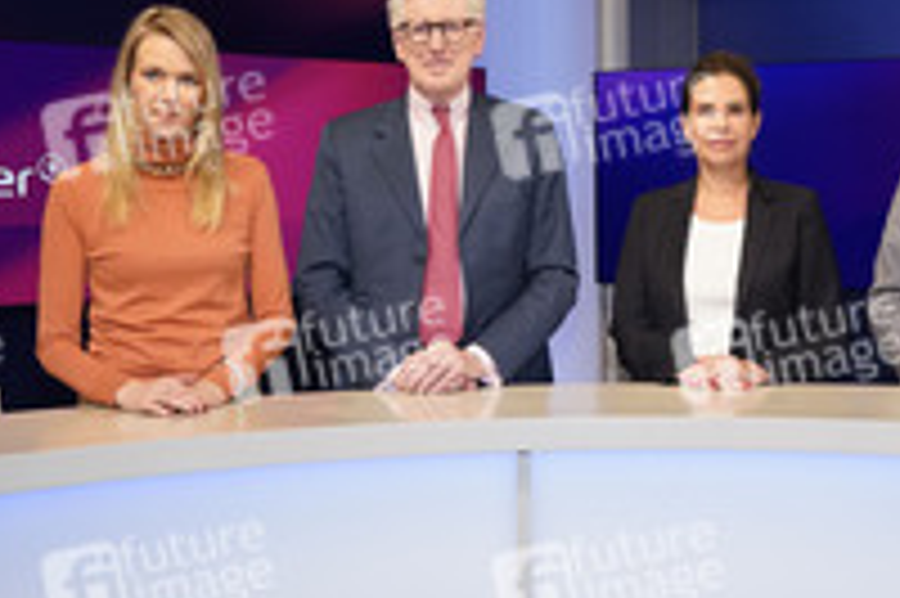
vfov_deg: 21.5
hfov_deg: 31.4
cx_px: 668
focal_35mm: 63
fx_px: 1574
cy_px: 238
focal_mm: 28
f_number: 5
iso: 2000
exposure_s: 1/160
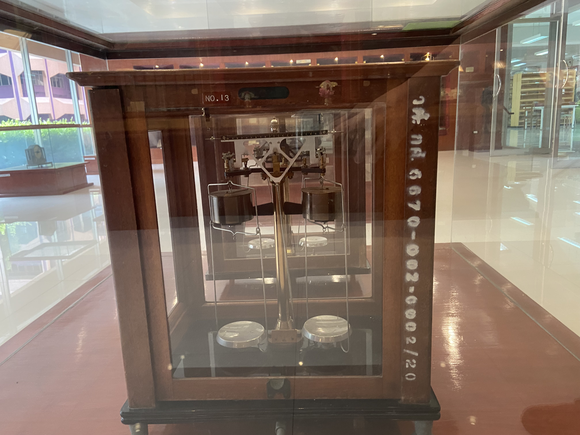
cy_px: 218
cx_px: 290
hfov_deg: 67.3
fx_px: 436
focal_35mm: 26
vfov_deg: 53.1
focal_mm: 4.25
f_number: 1.8
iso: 250
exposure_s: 1/50
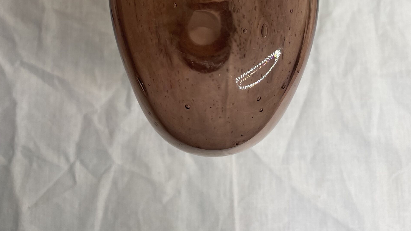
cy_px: -12
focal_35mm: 38
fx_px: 414
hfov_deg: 52.8
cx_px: 205
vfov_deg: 28.8
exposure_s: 1/239
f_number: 1.6
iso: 40
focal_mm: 4.2
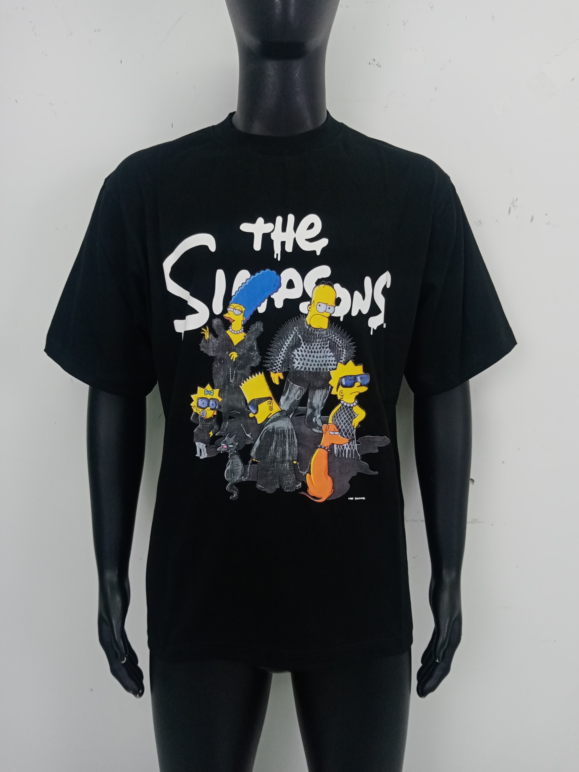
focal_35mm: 26
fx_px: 580
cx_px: 290
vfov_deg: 67.3
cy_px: 386
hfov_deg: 53.1
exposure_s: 1/100
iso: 135
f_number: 1.8
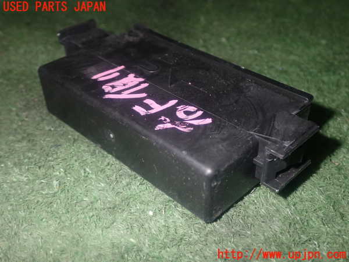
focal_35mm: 41
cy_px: 131
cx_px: 174
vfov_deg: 35.1
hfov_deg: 45.8
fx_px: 413
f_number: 8
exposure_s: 1/40
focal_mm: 7.31
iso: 400
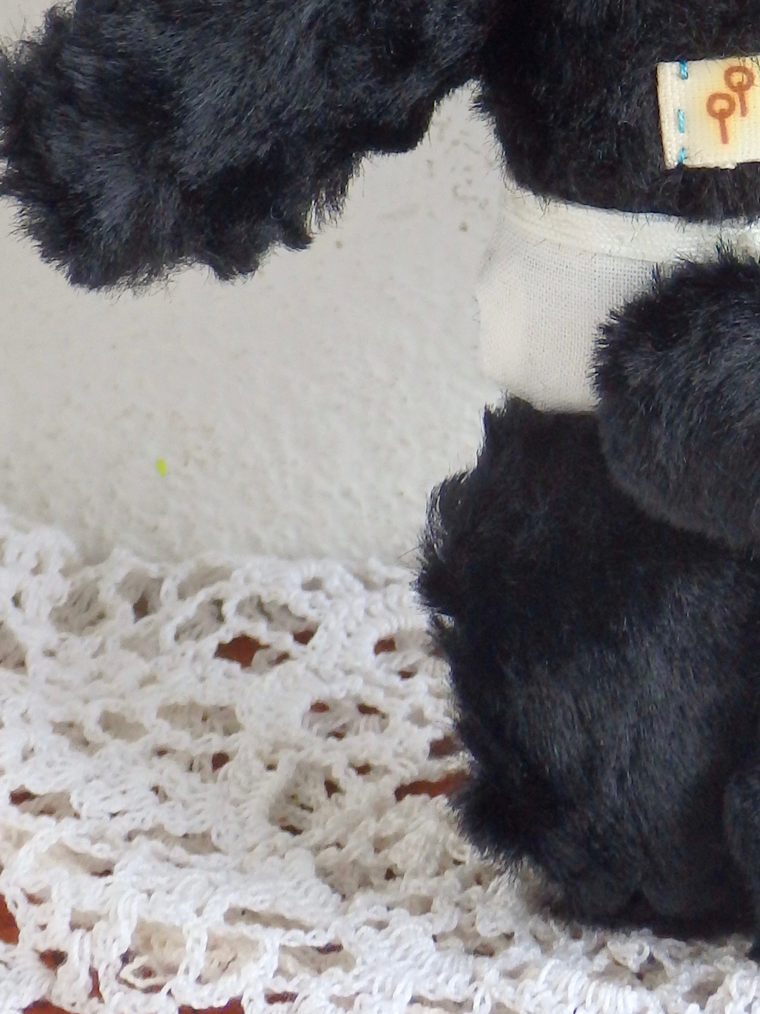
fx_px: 4040
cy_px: -229
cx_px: 729
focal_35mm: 138
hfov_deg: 10.7
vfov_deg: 13.9
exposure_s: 1/50
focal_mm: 9.8
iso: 250
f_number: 4.1
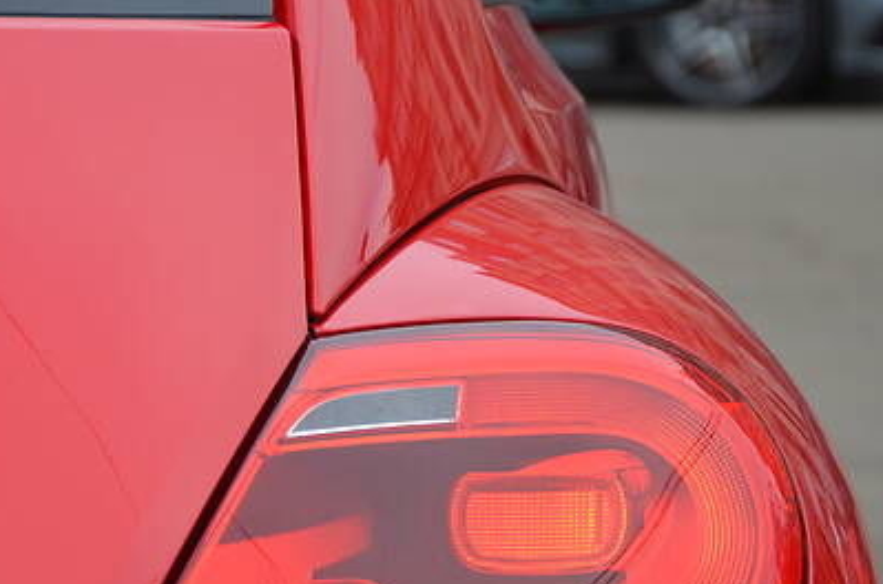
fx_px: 7732
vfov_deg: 4.3
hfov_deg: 6.5
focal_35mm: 316
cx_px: 254
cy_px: 458
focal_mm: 105
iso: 400
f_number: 5.6
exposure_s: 1/320
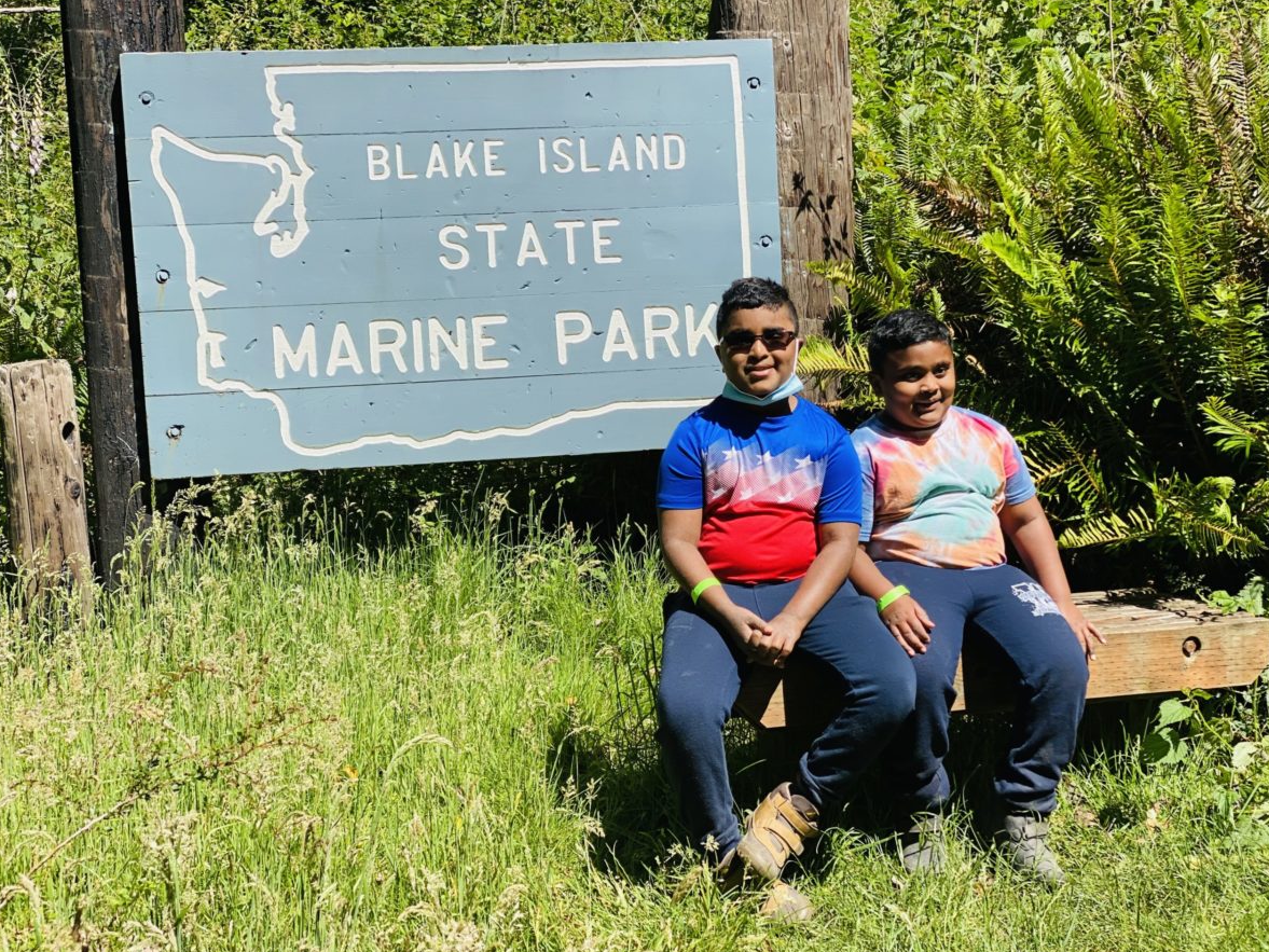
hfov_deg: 36.2
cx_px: 625
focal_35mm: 53
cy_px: 484
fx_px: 1943
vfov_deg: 27.5
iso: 20
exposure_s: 1/999
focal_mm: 6
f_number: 2
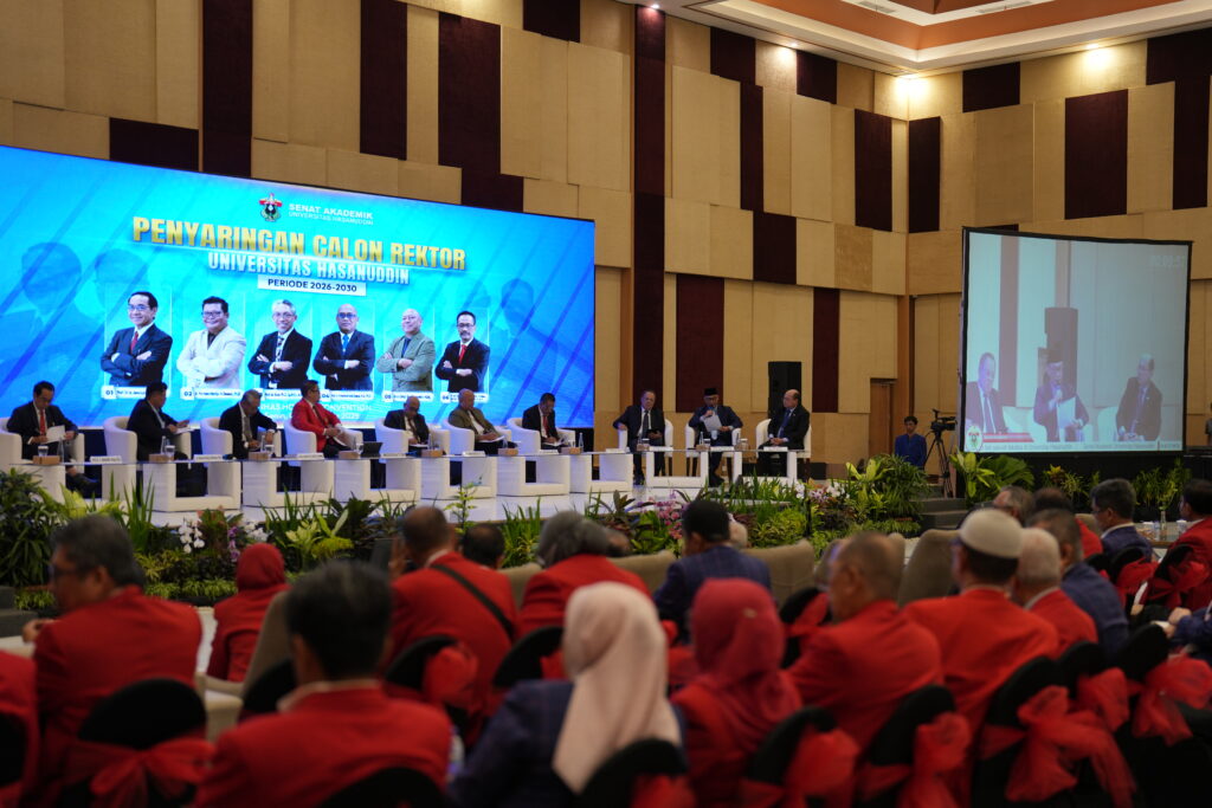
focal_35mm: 50
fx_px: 1683
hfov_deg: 39.6
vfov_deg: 27.0
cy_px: 404
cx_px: 606
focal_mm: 50
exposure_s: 1/125
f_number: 1.8
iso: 500
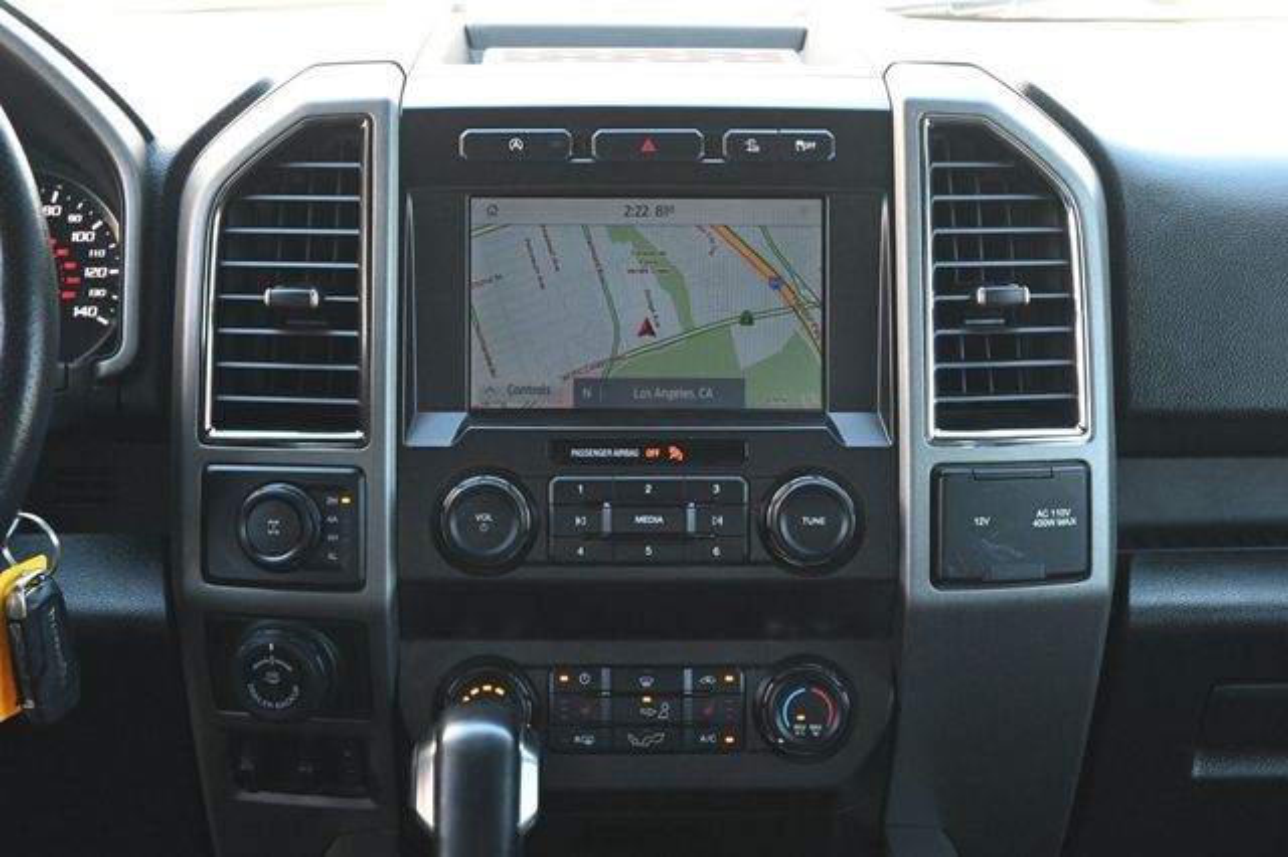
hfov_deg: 29.9
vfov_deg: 20.1
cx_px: 644
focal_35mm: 68
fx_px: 2414
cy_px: 428
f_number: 6
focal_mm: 45
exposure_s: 1/125
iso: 2800
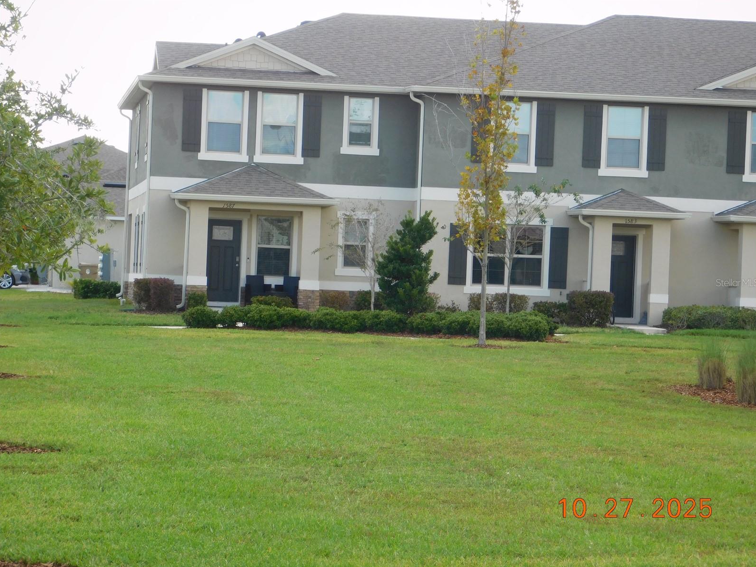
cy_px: 282
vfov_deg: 11.0
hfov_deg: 14.6
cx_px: 380
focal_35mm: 135
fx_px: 2948
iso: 125
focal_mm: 23.7
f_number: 5
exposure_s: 1/200
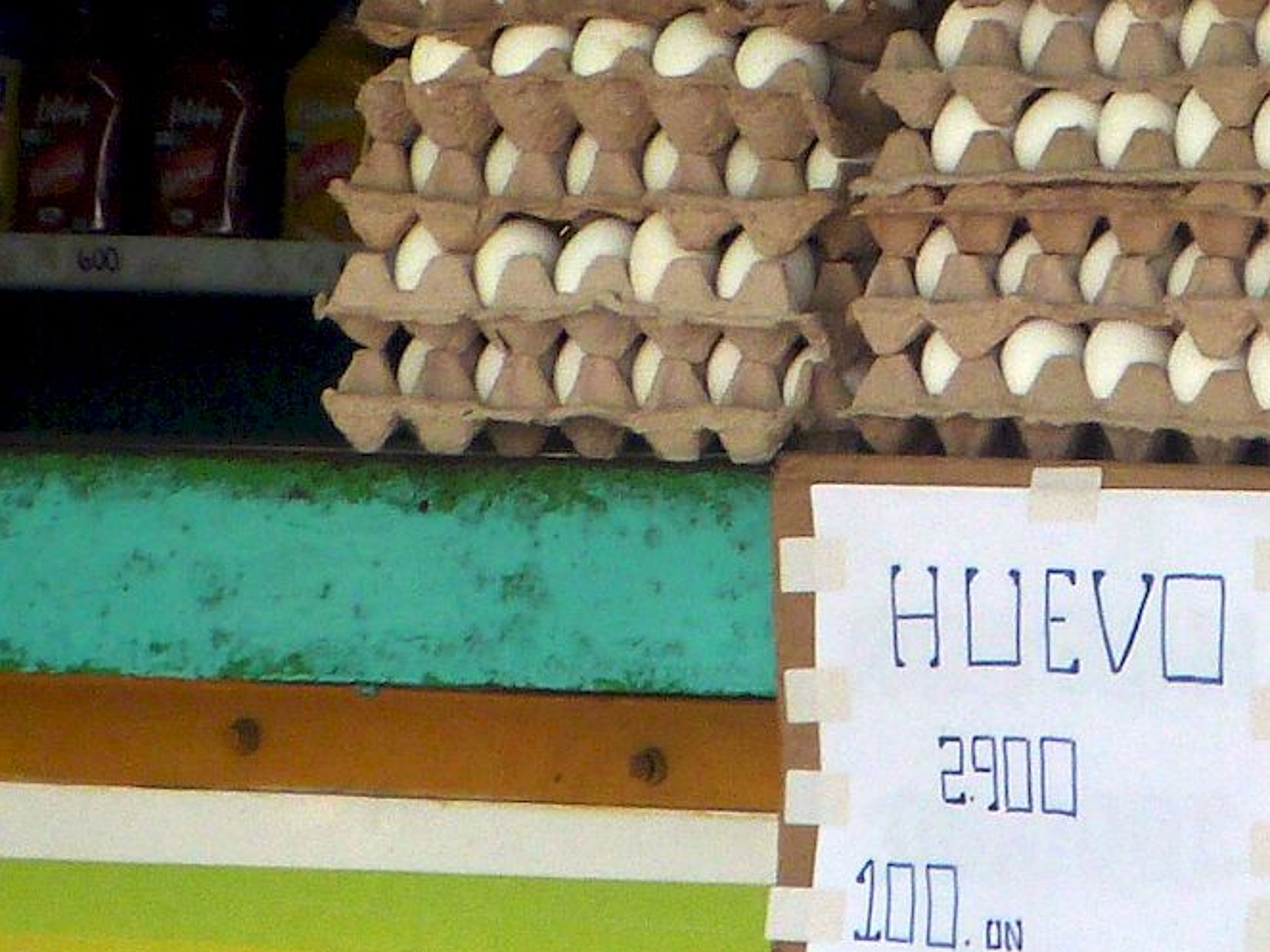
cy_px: 296
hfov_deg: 1.9
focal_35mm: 1032
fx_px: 37855
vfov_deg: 1.4
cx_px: 1029
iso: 500
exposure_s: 1/320
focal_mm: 108
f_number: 5.6
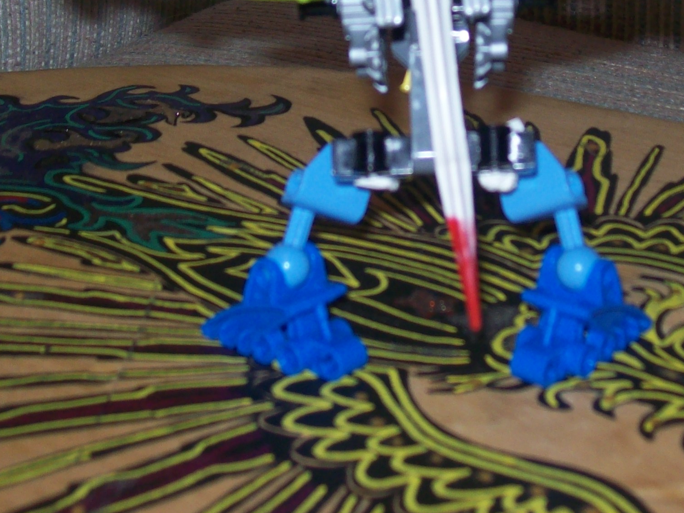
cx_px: 454
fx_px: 1679
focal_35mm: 85
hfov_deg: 22.9
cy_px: 32
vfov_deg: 17.1
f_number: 3
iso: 80
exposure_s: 1/73.6
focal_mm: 7.6
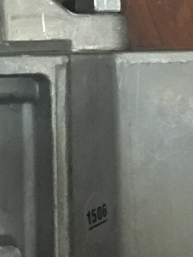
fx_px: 997
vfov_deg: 14.1
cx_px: -105
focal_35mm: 134
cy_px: -92
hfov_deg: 10.6
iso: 320
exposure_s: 1/17
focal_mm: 4.15
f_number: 2.2
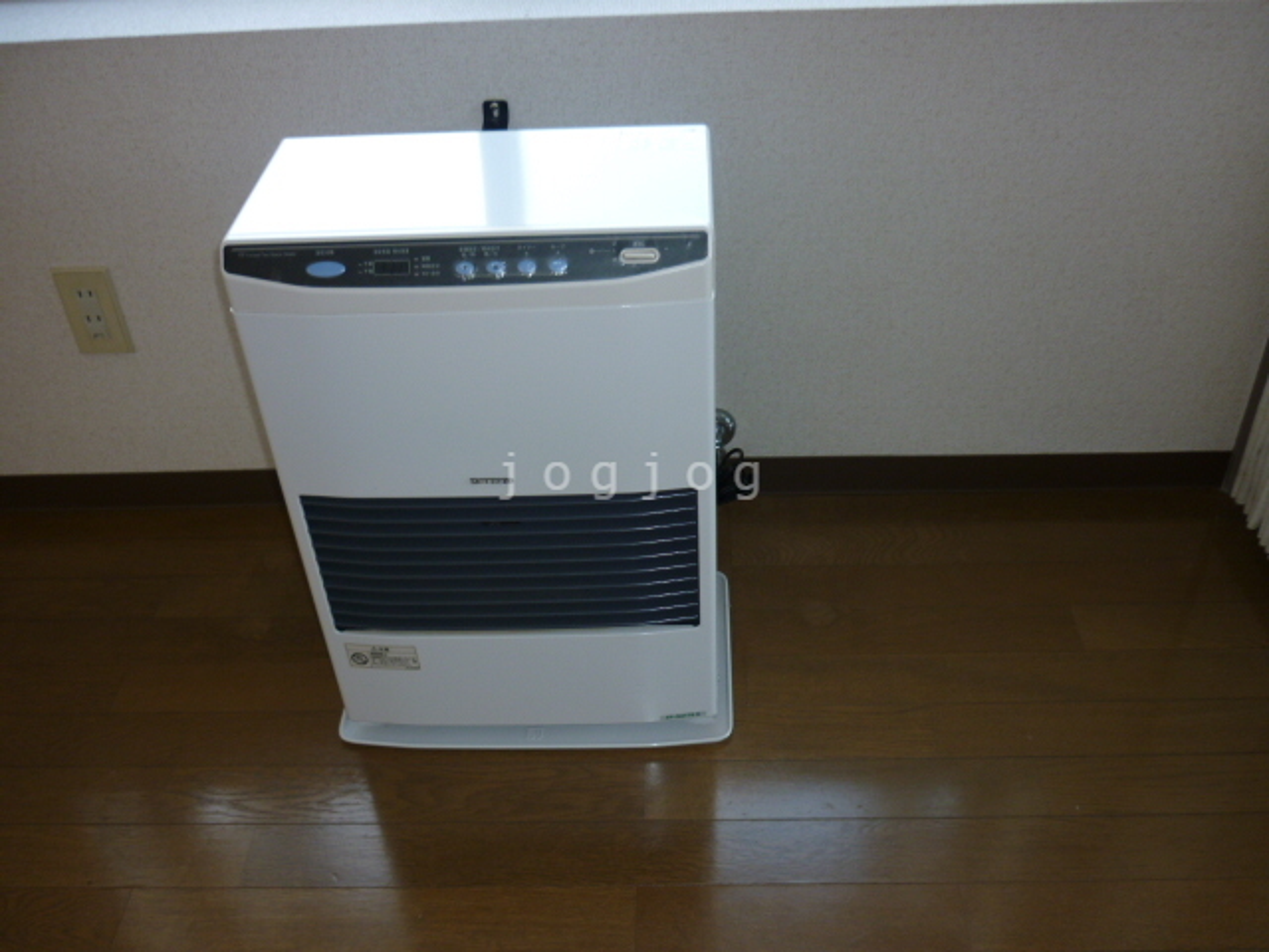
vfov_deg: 42.9
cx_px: 634
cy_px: 476
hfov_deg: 55.4
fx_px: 1210
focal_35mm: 33
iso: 100
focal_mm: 5.5
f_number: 2.8
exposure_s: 1/80
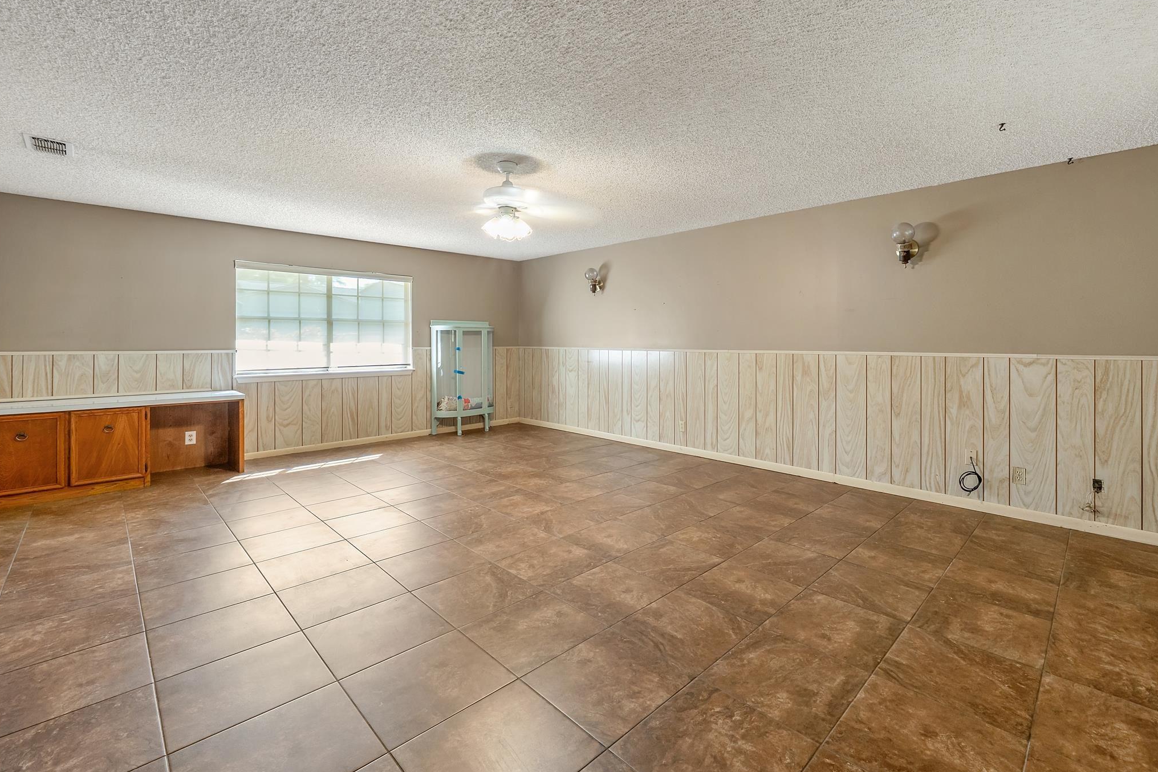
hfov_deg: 96.5
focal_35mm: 16
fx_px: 515
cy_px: 348
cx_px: 632
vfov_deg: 73.6
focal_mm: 13
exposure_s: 1/4
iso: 800
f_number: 8
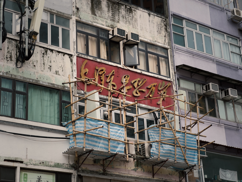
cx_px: 121
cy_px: 91
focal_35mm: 77
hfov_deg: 25.3
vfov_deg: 19.1
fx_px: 538
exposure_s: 1/100
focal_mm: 9
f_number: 2.8
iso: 32
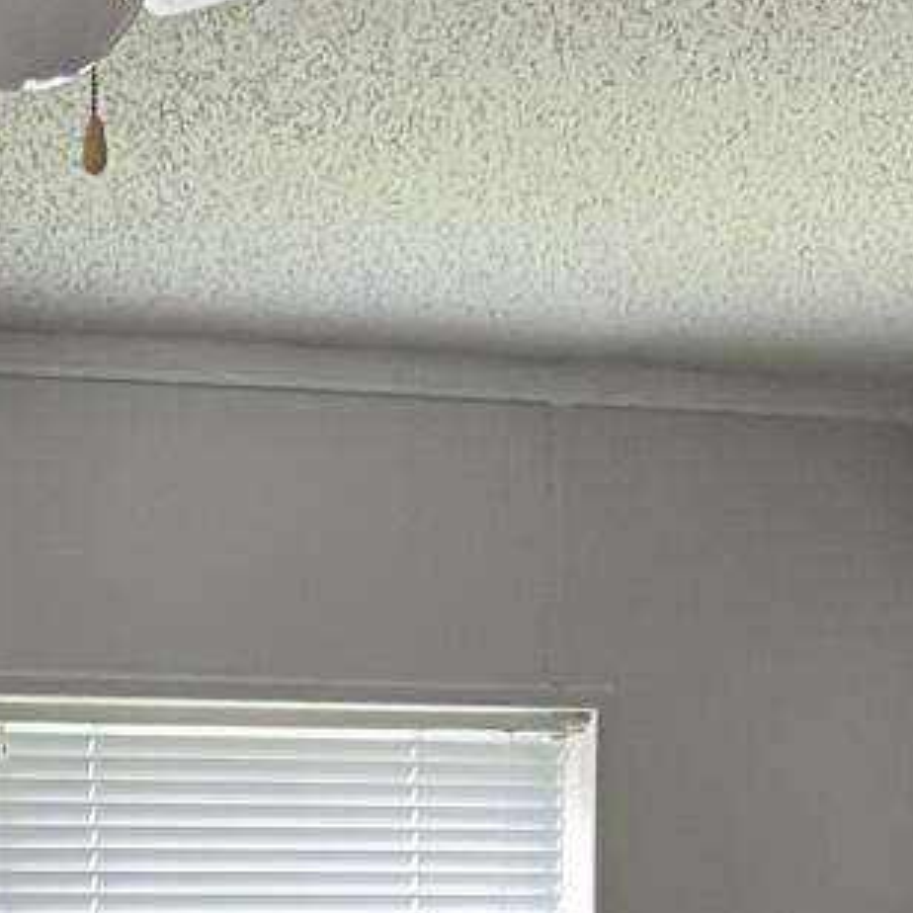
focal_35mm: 149
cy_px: 2096
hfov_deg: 11.3
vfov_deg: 10.3
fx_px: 4446
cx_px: -374
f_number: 1.6
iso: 125
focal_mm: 5.1
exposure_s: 1/60
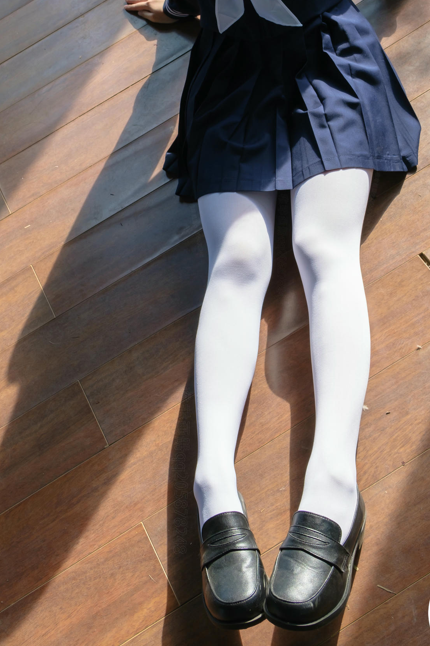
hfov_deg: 20.6
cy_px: 82
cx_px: 156
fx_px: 1183
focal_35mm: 66
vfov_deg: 29.4
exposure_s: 1/100
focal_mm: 23
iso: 160
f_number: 5.6
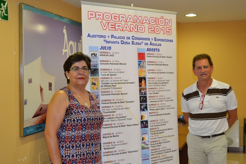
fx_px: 349
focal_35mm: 51
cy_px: 82
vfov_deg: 26.5
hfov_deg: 38.9
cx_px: 123
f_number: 4.5
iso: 1400
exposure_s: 1/60
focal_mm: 34
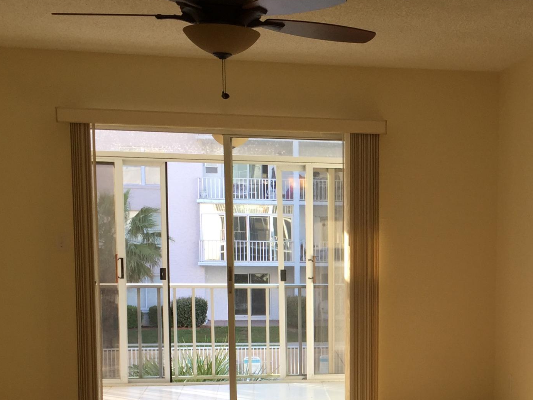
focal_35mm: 63
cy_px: 342
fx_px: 970
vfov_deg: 22.8
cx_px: 469
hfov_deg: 29.6
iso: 32
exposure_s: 1/168
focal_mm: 4.15
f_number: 2.2
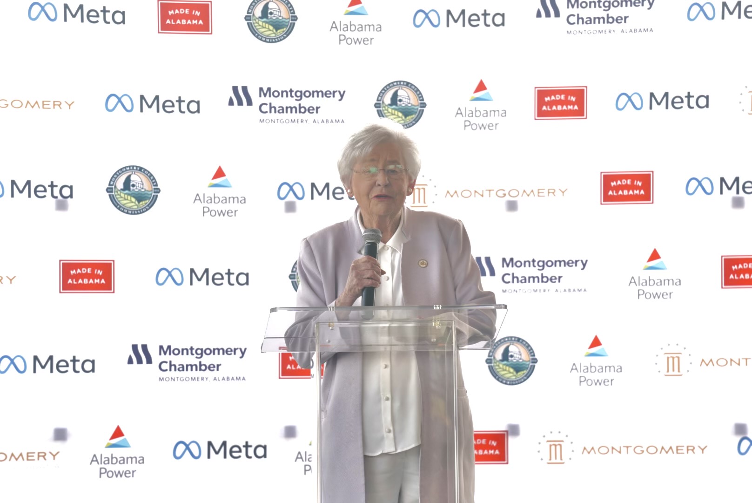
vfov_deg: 6.9
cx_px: 376
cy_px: 252
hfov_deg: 10.3
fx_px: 4181
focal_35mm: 200
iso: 1250
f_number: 9
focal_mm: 200
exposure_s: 1/400
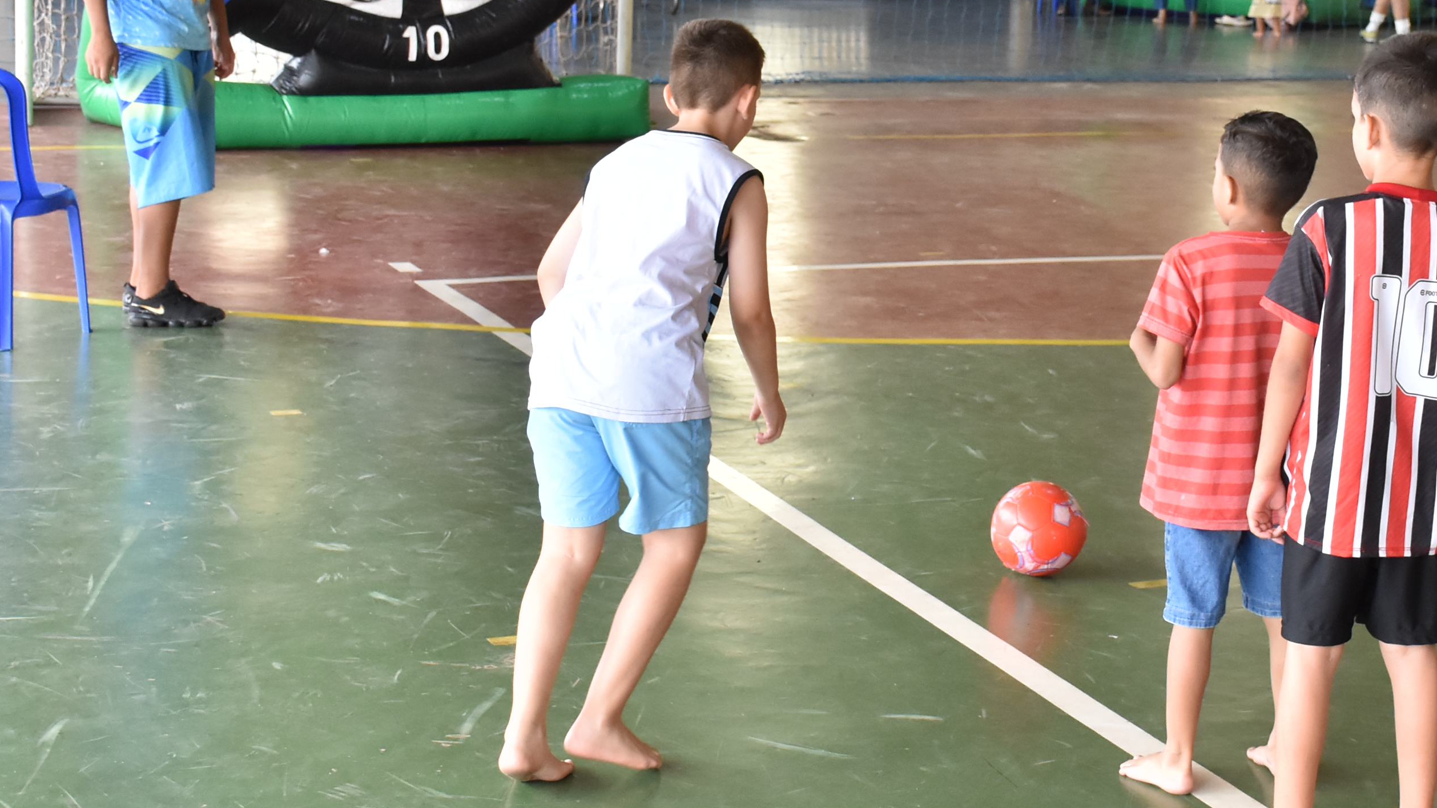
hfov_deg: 28.7
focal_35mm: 73
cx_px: 989
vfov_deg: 16.5
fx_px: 2782
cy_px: 228
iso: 1250
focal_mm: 26
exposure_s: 1/250
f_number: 5.6
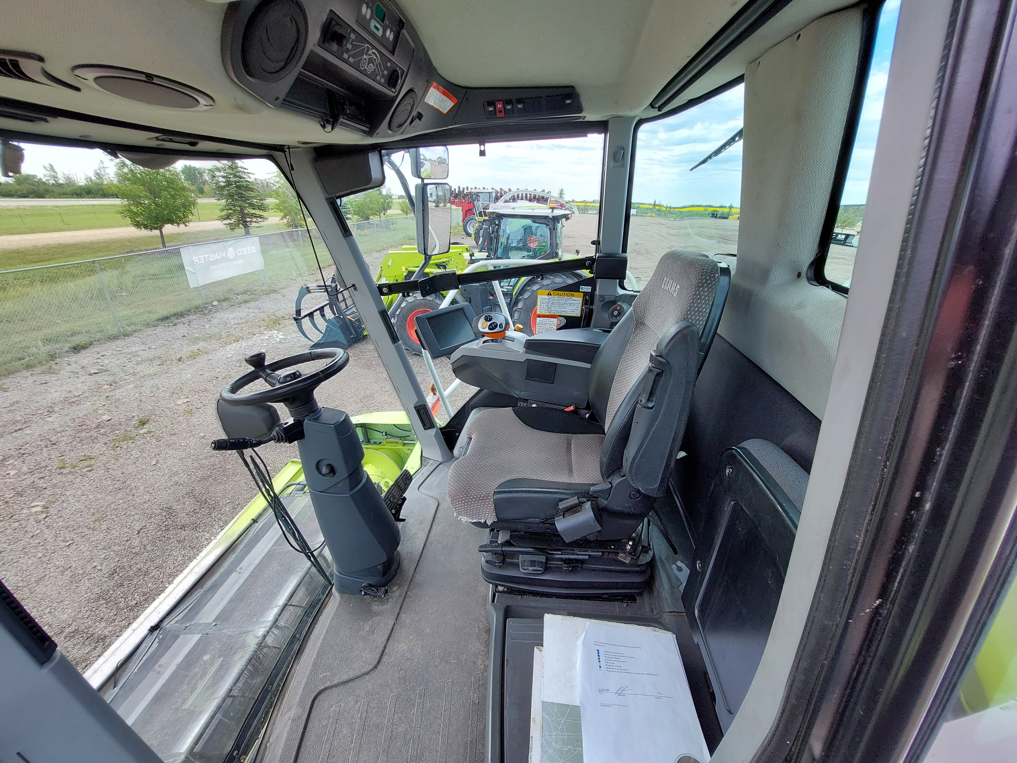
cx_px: 508
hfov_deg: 106.2
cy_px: 382
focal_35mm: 13
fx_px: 382
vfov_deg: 89.9
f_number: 2.2
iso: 50
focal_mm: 1.74
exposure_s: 1/178
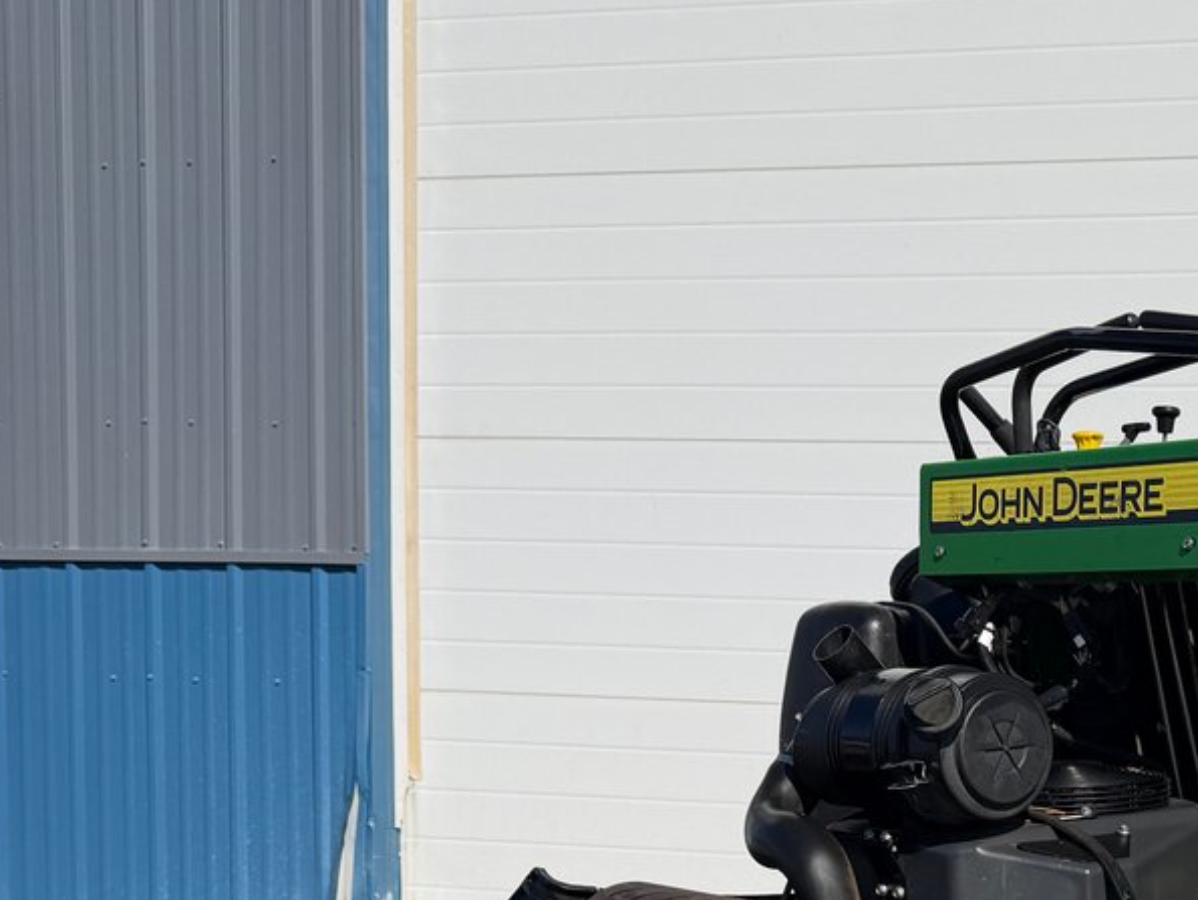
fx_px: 2112
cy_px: 1024
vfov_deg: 22.5
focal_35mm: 61
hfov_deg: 30.0
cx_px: 1122
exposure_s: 1/10309
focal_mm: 6.76
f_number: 1.78
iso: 80
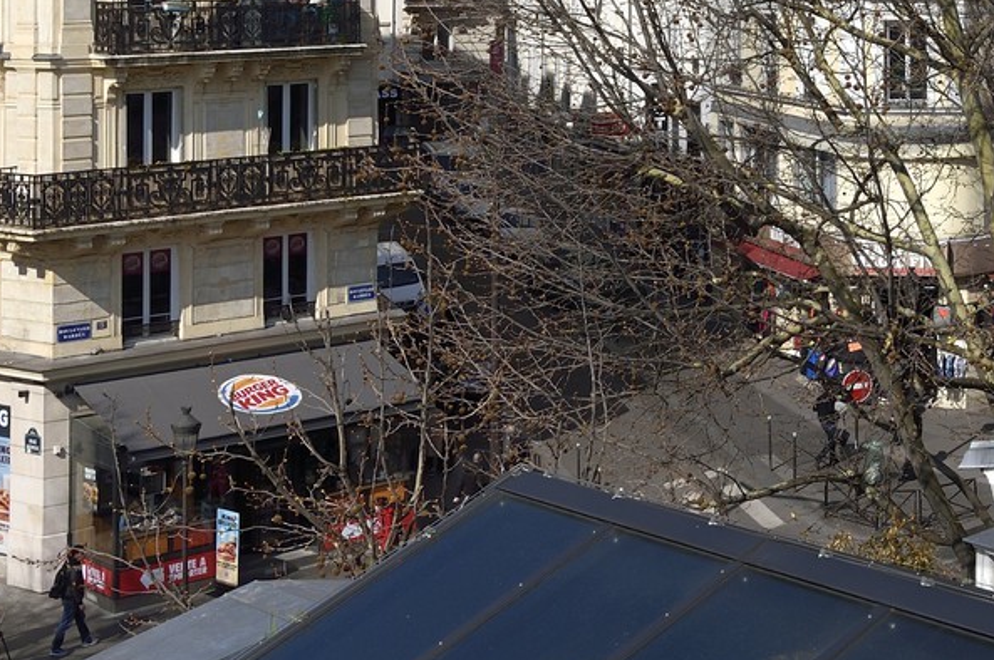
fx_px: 2234
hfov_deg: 23.5
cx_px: 1103
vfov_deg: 16.2
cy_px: -121
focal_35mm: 81
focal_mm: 30
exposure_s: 1/320
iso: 200
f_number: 14
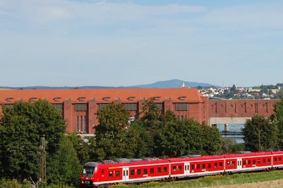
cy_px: 95
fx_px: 1022
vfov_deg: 10.5
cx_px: 260
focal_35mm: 130
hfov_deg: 15.6
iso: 200
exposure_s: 1/500
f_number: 9
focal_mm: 35
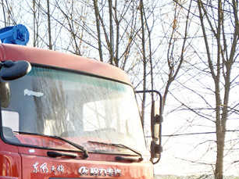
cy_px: 183
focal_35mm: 54
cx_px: -45
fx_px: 373
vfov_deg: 25.5
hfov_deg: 30.4
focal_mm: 3.79
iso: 69
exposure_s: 1/650
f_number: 2
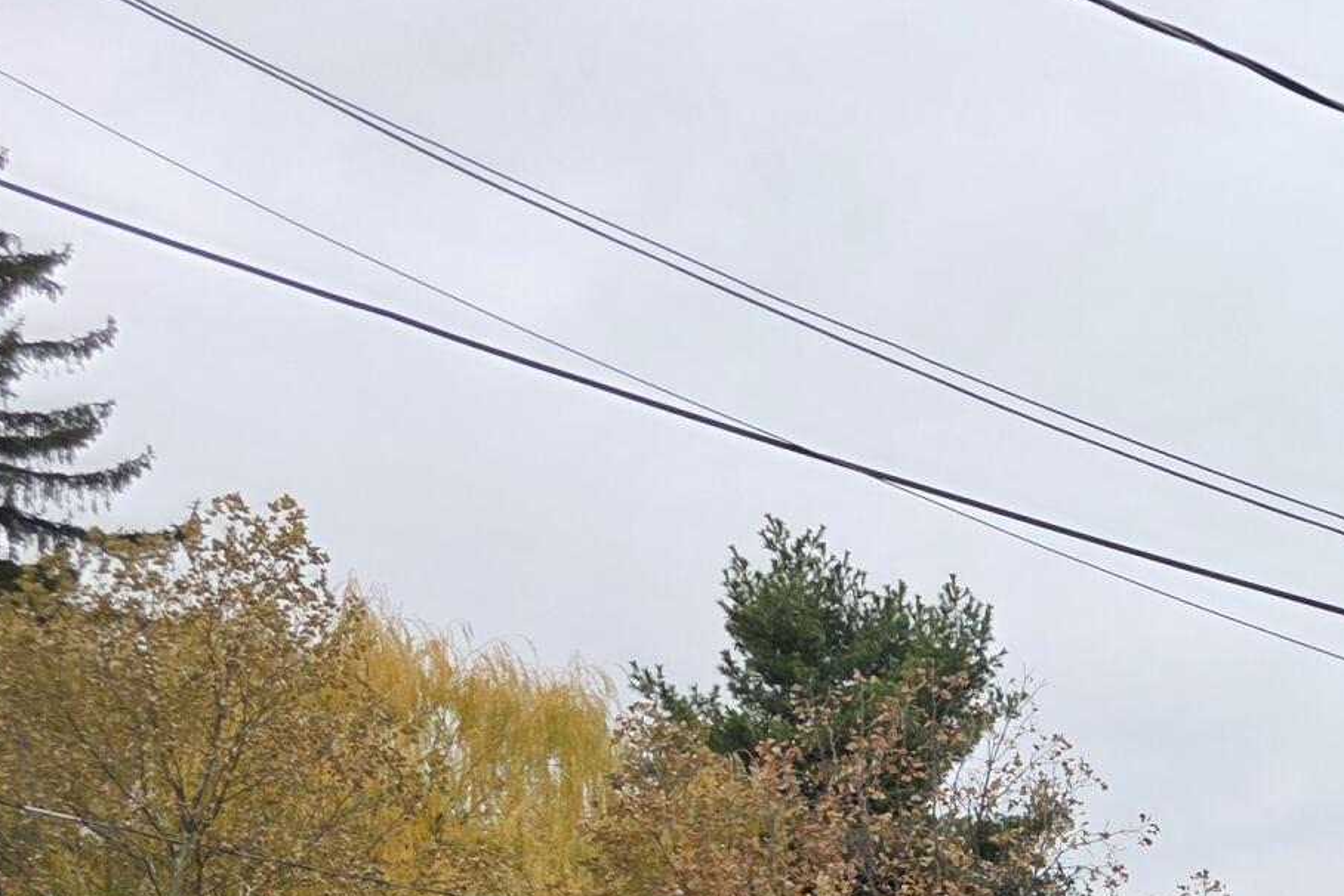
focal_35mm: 79
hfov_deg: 20.7
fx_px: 2950
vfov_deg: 15.5
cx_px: 2163
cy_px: 1465
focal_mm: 6.3
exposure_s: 1/359
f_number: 1.7
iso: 40
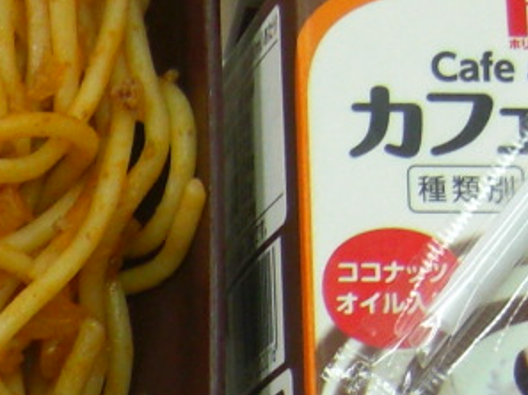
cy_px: 795
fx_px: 3123
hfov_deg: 9.3
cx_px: -368
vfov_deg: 7.0
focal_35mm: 205
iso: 200
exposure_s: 1/60
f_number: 2.8
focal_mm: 7.9
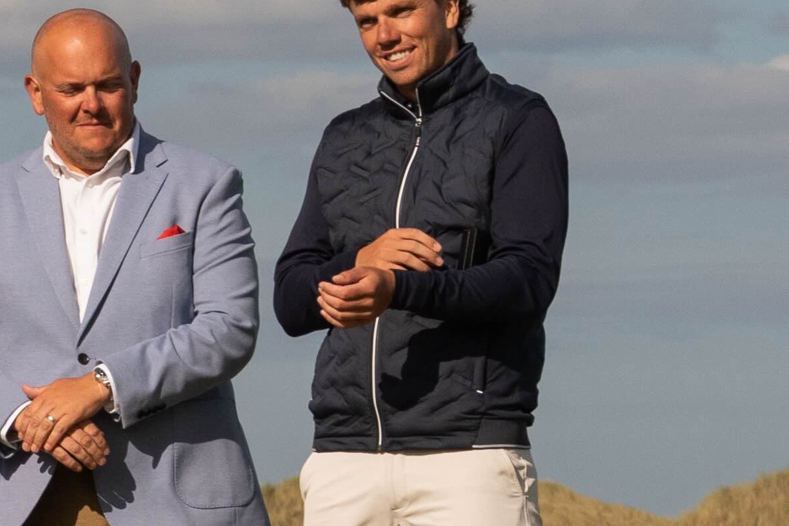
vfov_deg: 2.6
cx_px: -810
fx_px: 11505
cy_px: -109
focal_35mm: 525
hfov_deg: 3.9
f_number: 8
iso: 400
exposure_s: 1/1000
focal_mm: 89
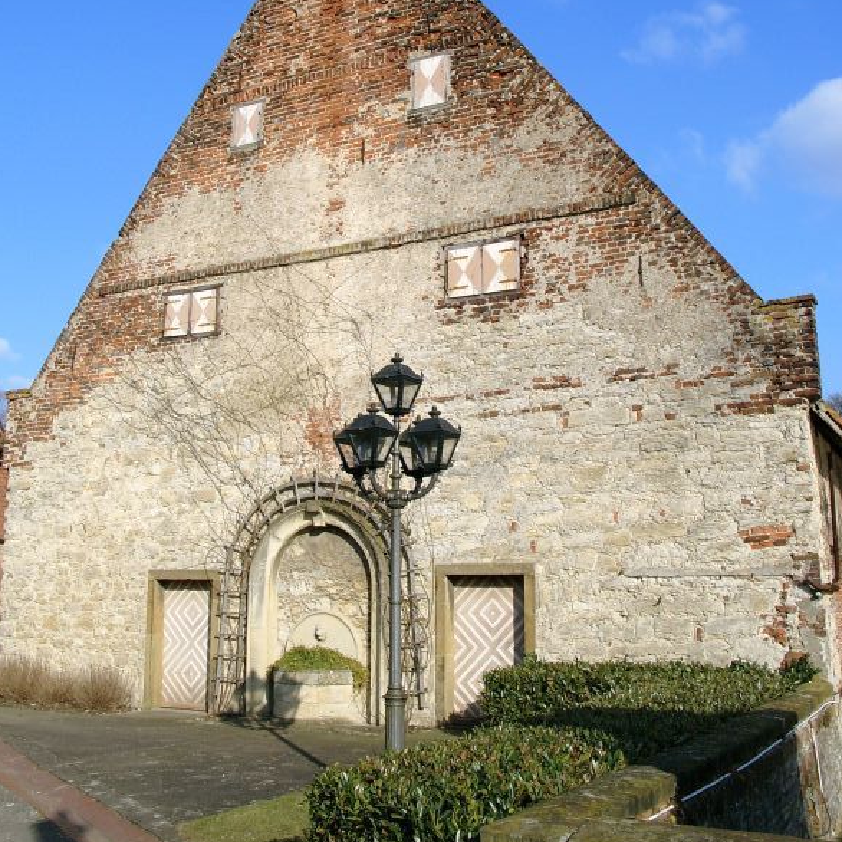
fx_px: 1128
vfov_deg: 40.6
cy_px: 307
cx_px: 422
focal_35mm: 41
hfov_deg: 40.9
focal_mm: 7.13
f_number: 5.6
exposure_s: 1/509
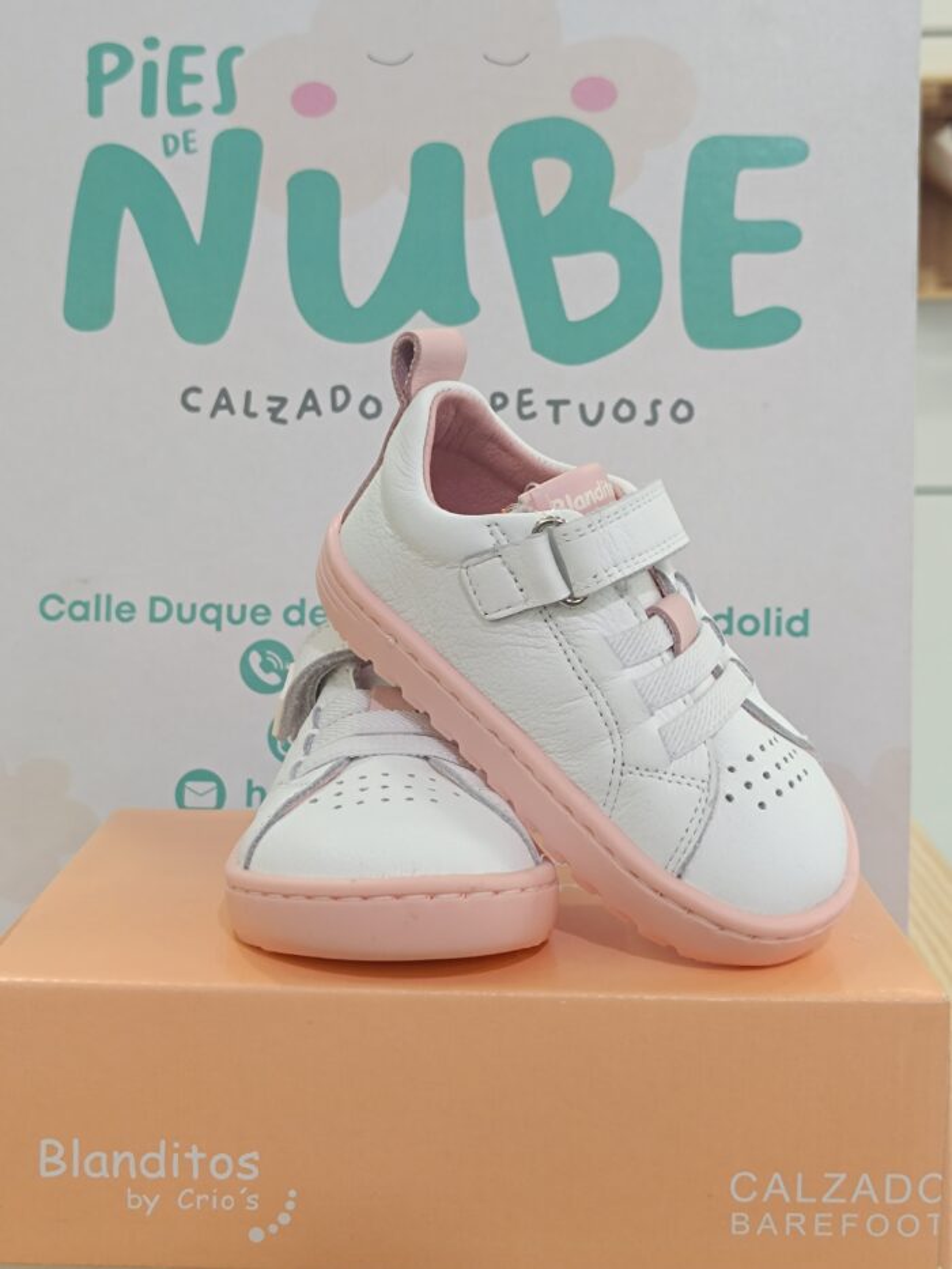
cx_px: 476
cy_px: 634
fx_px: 880
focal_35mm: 24
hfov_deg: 56.8
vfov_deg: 71.6
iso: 479
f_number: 1.88
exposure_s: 1/101
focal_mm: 5.59
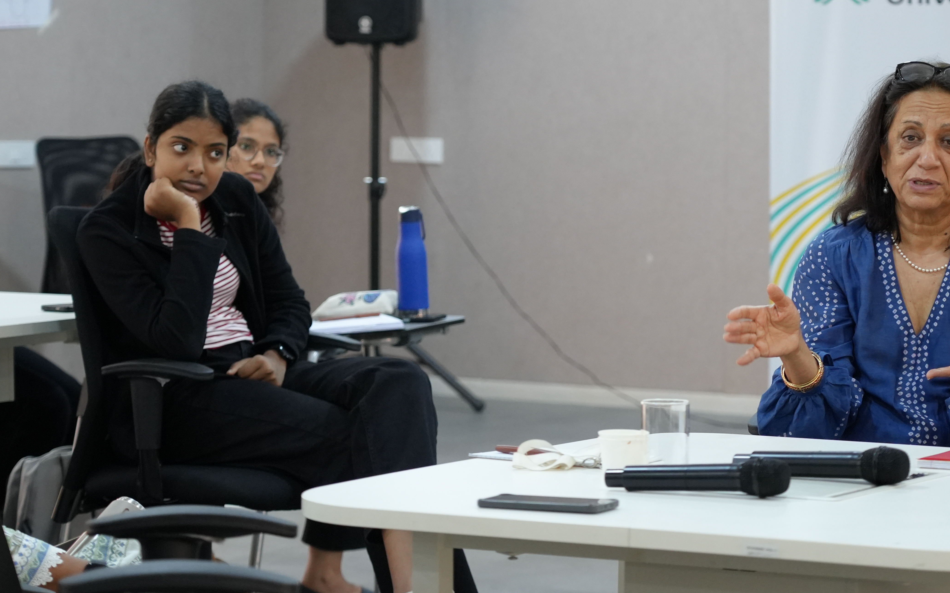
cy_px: 180
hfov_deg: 14.6
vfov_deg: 9.2
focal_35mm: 143
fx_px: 3702
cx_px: 533
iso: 2500
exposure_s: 1/160
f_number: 4
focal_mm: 83
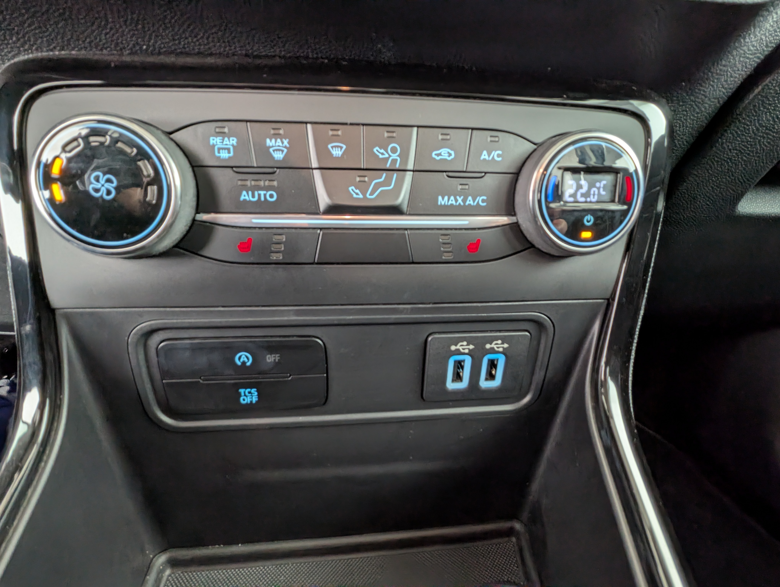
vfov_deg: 78.2
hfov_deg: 94.4
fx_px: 361
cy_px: 294
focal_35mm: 16
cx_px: 390
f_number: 2.2
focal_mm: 2.35
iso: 344
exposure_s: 1/24.5
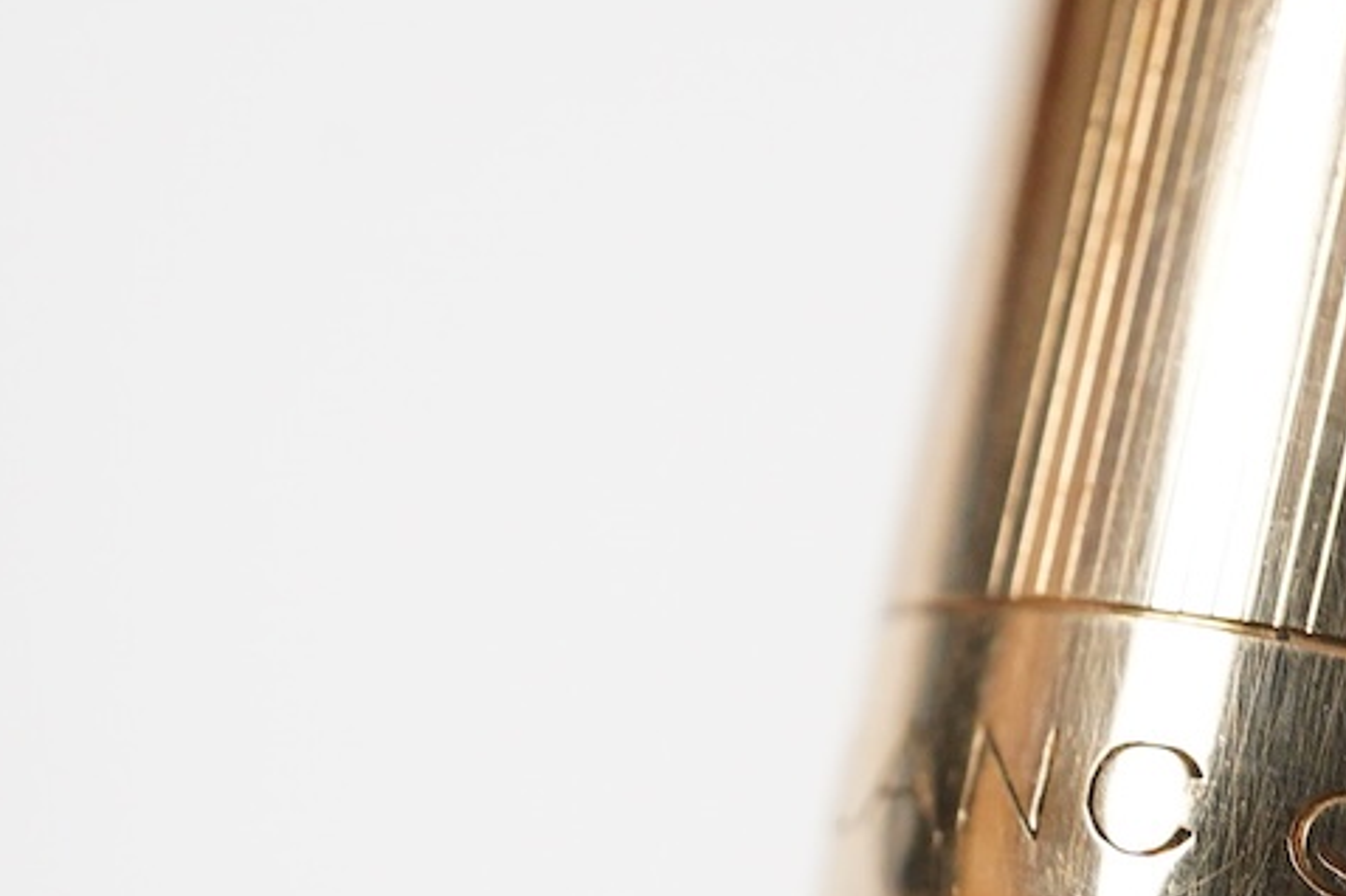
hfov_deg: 19.1
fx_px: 3960
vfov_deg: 12.6
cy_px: 1020
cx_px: 1024
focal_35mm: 106
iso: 2500
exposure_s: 1/200
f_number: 10
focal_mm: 30
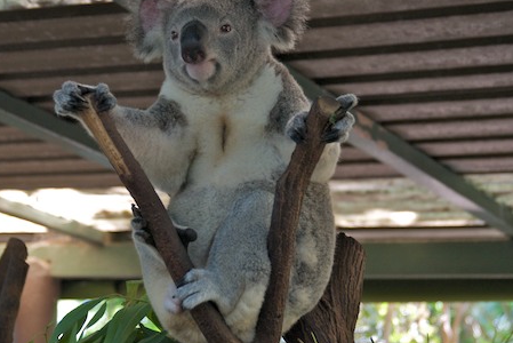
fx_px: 1483
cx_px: 240
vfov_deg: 13.2
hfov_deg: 19.6
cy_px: 145
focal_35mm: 104
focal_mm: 52
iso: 640
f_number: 4.5
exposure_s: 1/50
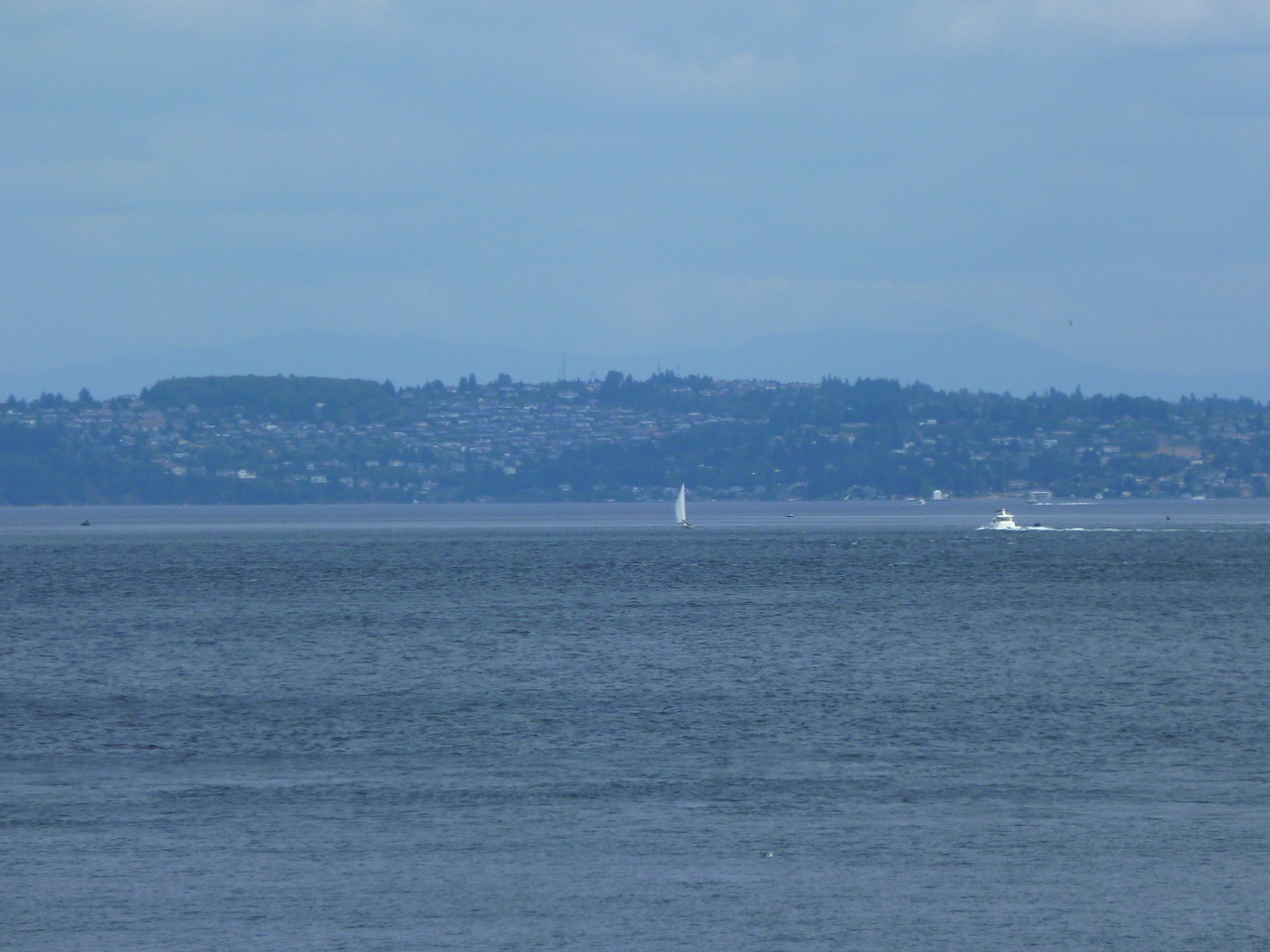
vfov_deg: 5.9
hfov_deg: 7.9
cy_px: 476
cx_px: 635
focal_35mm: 250
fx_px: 9172
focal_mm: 36
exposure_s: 1/320
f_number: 5.9
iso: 80
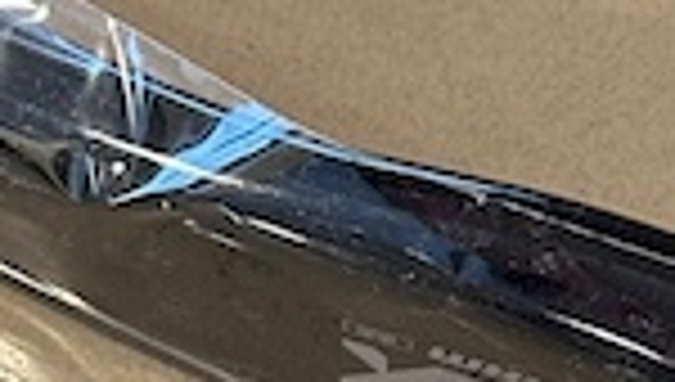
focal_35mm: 139
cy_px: 751
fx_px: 2492
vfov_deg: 8.4
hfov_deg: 15.4
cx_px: 284
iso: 250
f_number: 1.78
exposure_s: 1/60
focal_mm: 6.86
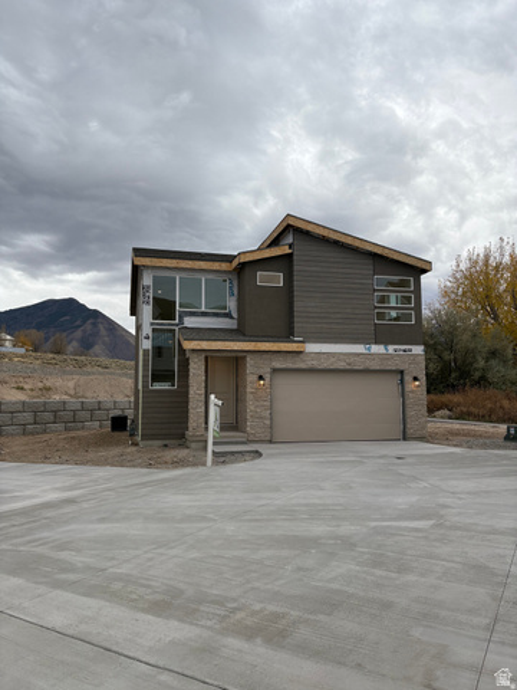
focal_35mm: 26
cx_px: 258
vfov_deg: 67.3
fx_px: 518
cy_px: 345
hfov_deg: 53.1
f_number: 1.6
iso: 50
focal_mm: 5.96
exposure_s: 1/782
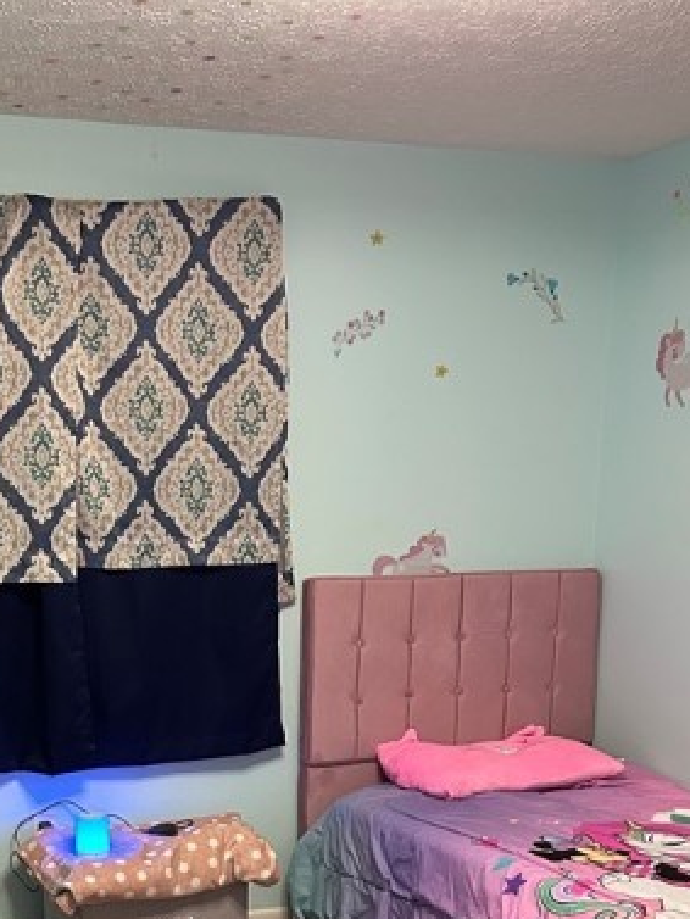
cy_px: 853
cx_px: 110
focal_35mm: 53
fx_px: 1408
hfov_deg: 26.9
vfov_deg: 33.9
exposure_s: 1/60
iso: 400
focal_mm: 5.7
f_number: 1.5
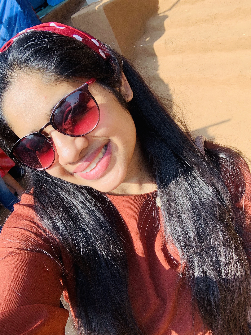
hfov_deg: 44.2
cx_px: 126
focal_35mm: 32
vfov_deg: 56.8
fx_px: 309
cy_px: 168
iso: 16
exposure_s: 1/537
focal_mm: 2.87
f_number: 2.2
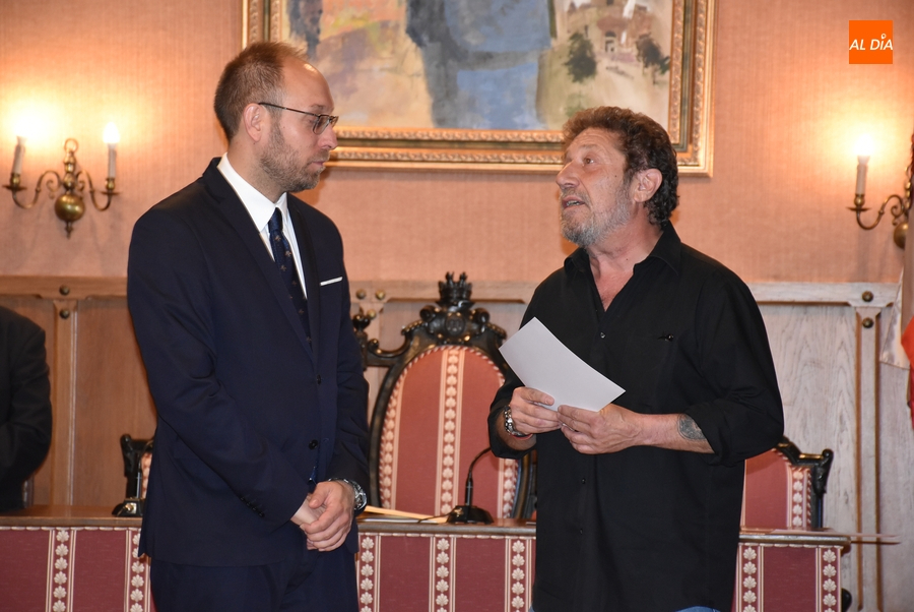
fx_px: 3431
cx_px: 457
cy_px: 306
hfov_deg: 15.2
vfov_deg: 10.2
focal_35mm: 135
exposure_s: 1/60
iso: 1600
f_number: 5.3
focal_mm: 90
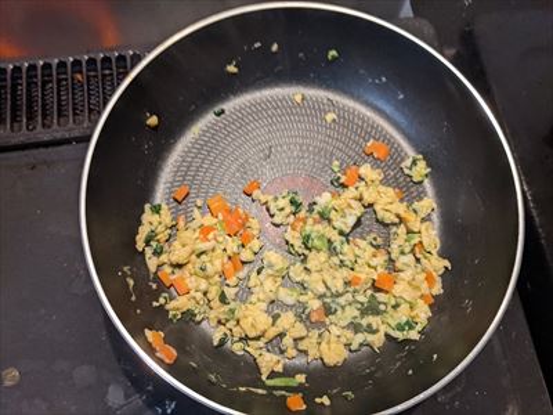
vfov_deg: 51.4
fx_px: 431
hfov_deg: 65.3
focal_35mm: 27
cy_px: 208
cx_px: 276
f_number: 1.8
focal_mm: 4.44
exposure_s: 1/30
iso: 144
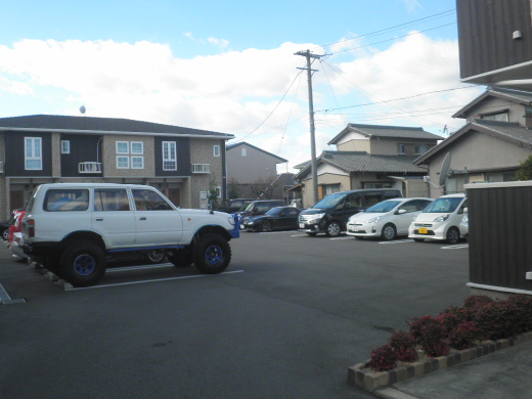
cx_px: 222
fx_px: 492
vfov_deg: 44.1
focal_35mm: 32
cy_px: 186
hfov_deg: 56.5
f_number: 7.9
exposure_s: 1/60
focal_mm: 4.7
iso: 64
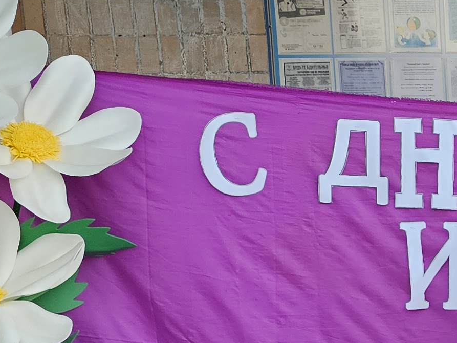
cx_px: 729
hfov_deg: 16.9
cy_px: 385
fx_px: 1360
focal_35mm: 103
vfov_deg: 14.0
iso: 320
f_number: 1.7
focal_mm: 6.3
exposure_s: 1/142
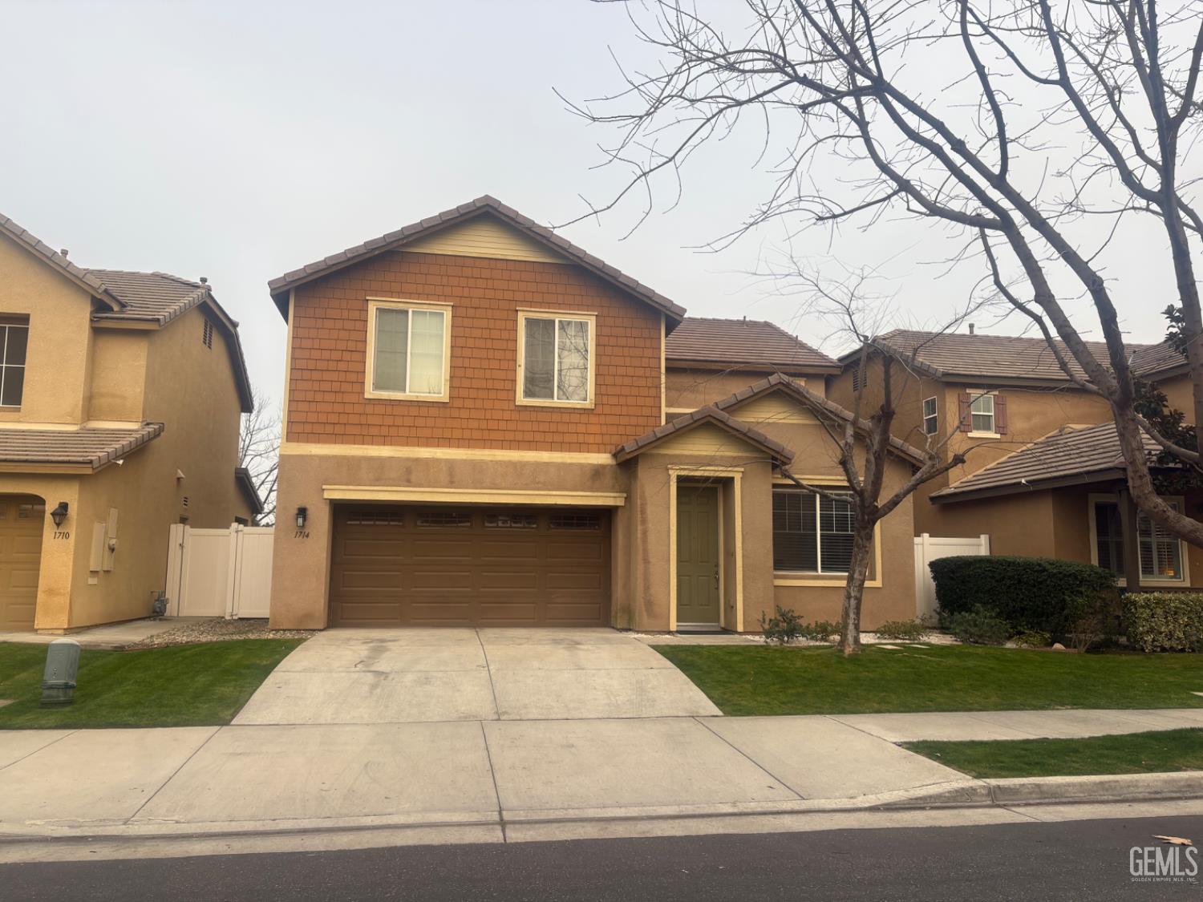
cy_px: 451
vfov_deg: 53.1
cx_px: 602
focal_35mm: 26
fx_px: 904
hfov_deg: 67.3
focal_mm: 5.96
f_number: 1.6
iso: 40
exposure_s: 1/122
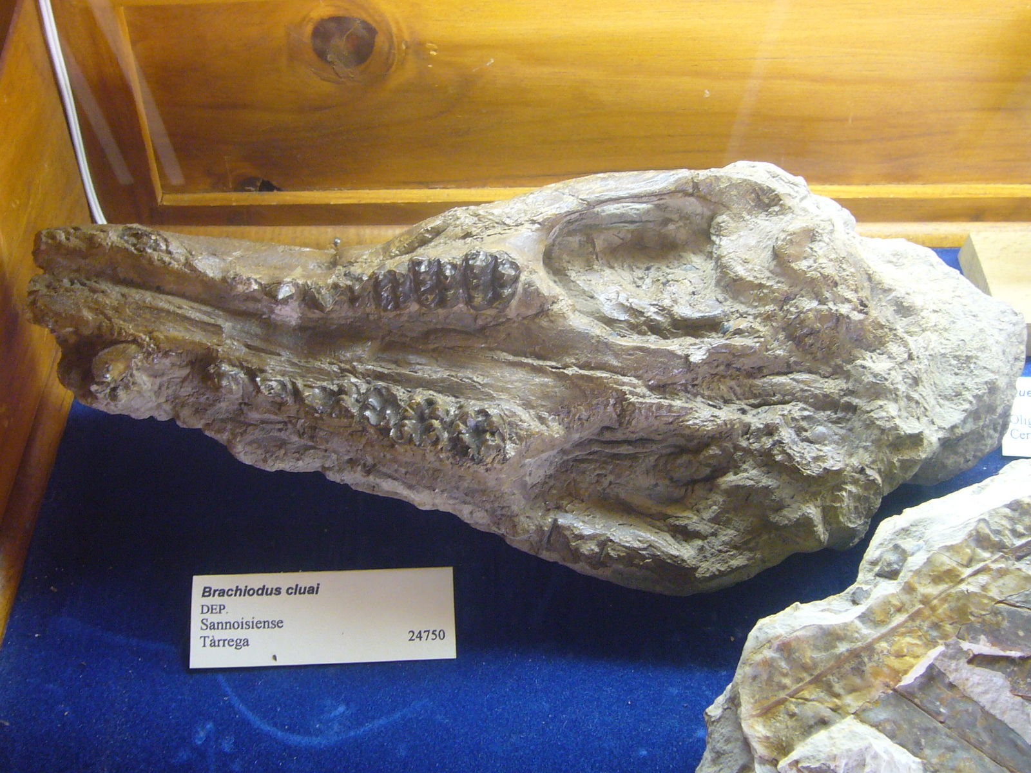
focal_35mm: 46
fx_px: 1370
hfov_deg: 41.2
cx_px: 516
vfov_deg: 31.5
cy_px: 386
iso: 125
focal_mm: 5.4
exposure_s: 1/15
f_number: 3
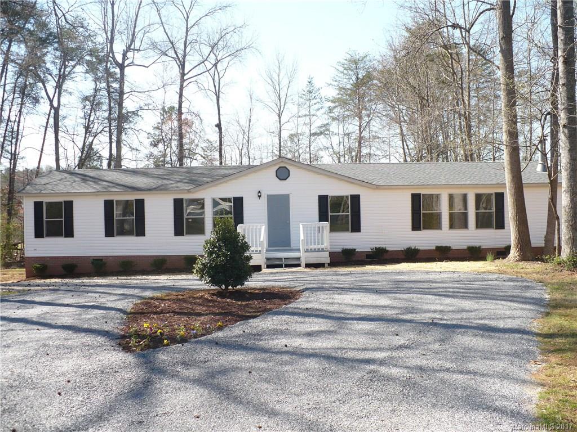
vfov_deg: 38.7
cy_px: 216
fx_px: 617
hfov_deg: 50.1
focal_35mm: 37
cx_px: 288
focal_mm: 6.1
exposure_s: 1/500
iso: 100
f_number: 2.8
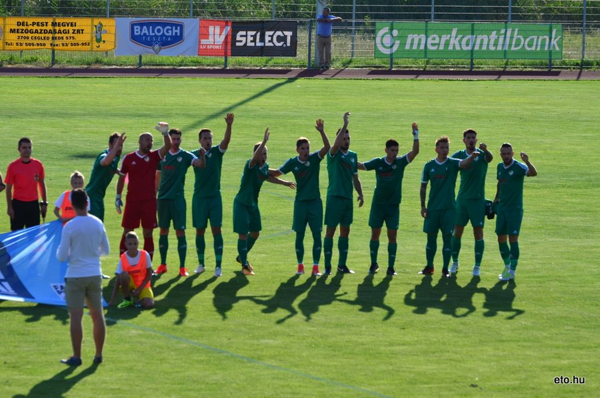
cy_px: 199
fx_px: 4116
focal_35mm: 248
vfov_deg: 5.5
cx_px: 300
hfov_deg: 8.3
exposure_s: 1/1600
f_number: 5
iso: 400
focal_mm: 165
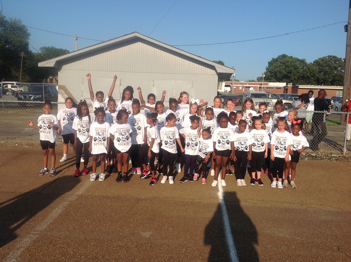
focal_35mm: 35
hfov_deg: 52.7
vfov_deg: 40.6
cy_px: 131
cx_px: 176
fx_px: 354
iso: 50
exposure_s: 1/2016
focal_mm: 4.28
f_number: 2.4
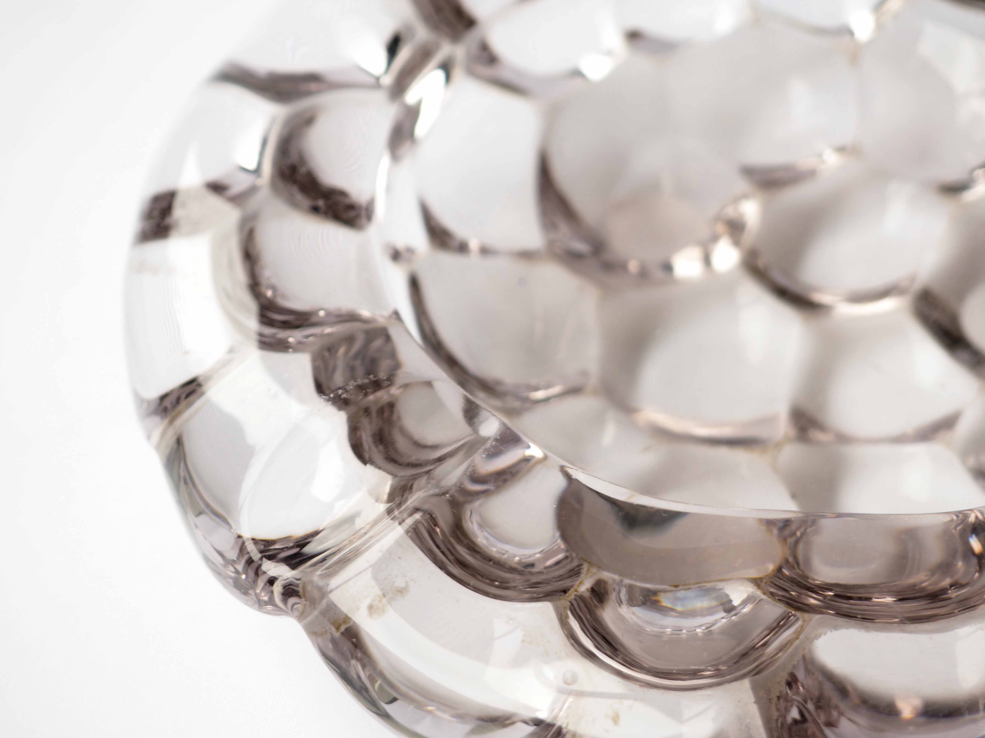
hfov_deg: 23.3
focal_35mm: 84
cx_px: 492
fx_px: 2390
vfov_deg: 17.6
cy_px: 369
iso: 200
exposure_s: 1/30
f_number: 5.6
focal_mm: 42
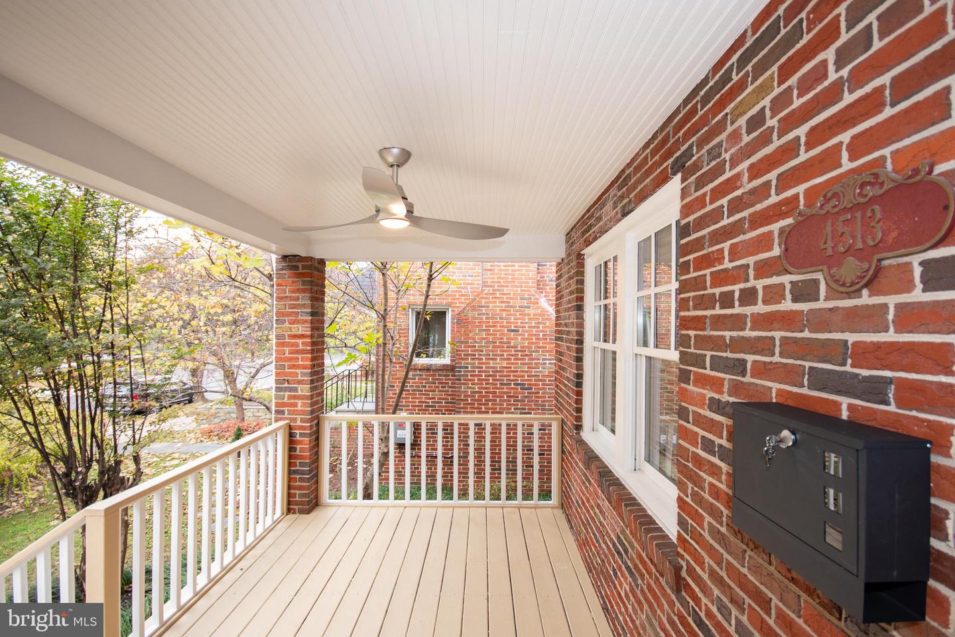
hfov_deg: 100.4
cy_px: 318
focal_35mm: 15
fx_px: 398
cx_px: 478
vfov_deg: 77.3
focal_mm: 10
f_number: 5.6
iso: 400
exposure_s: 1/80
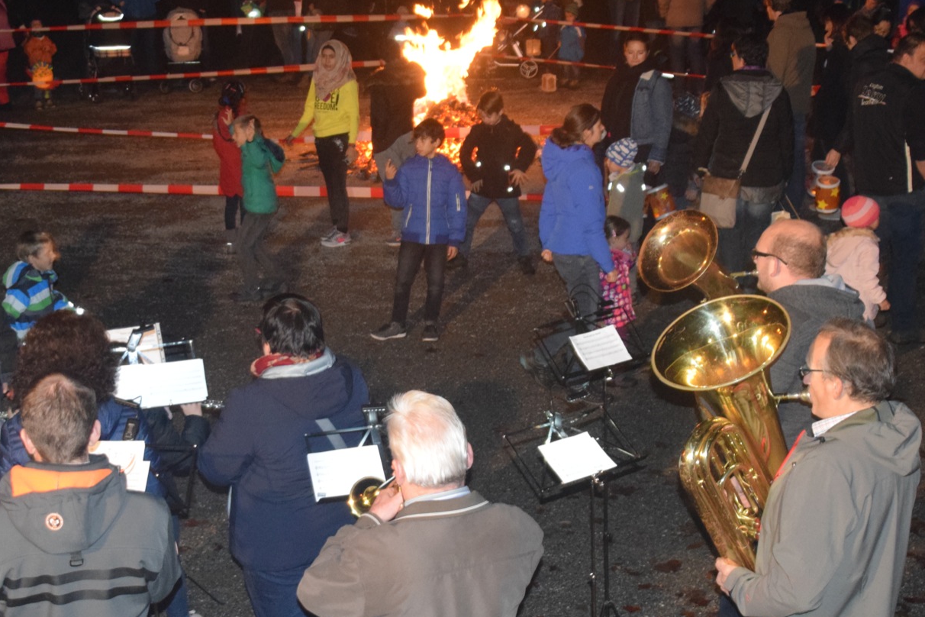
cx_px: 375
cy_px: 269
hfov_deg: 30.1
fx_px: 1717
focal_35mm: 67
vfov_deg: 20.4
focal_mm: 27
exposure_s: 1/60
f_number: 4
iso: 3200
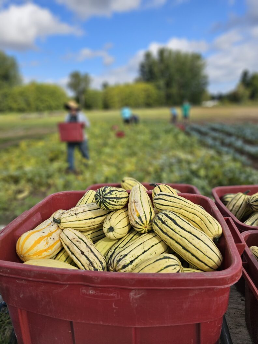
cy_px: 172
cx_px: 129
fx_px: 229
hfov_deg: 58.9
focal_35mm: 23
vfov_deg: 73.9
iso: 16
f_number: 1.7
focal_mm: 6.3
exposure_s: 1/1399
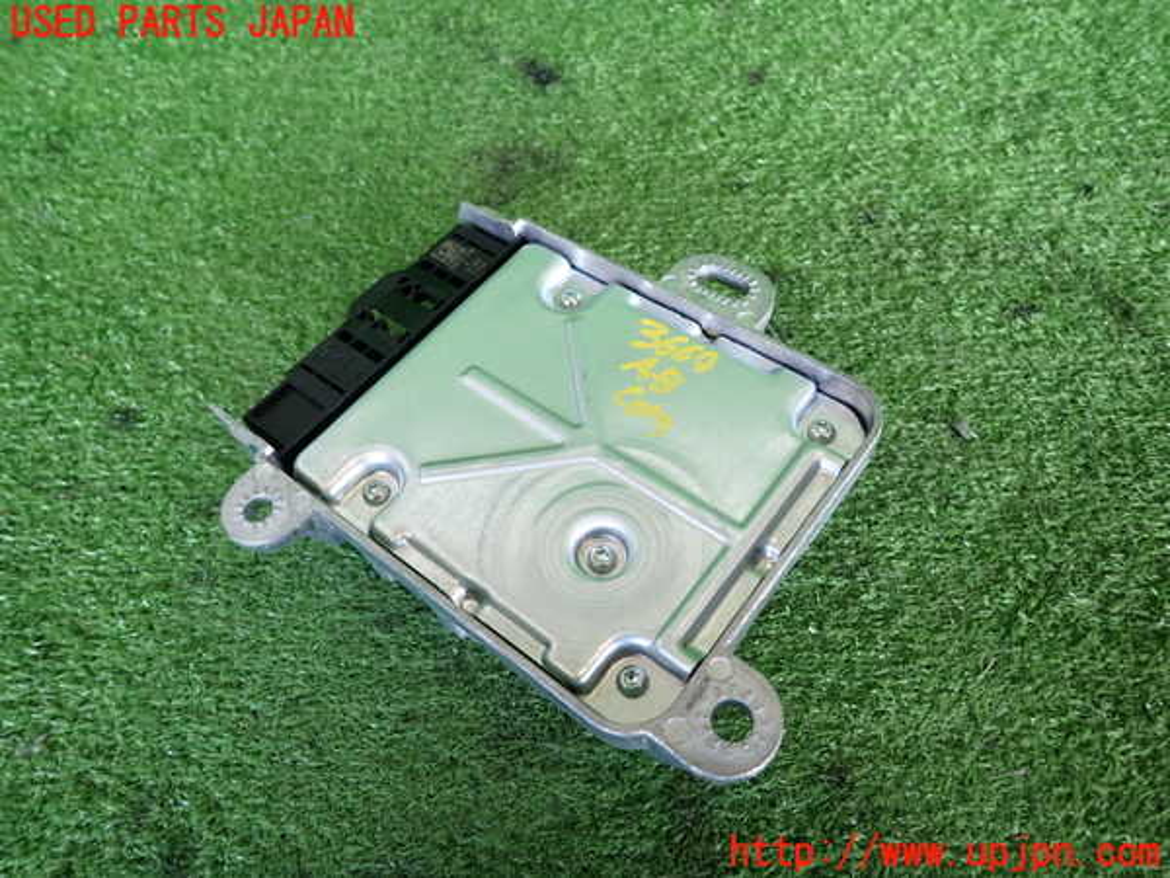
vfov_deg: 54.9
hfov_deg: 69.4
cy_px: 439
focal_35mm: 25
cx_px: 585
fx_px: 845
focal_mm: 4.5
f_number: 2
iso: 200
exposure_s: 1/125
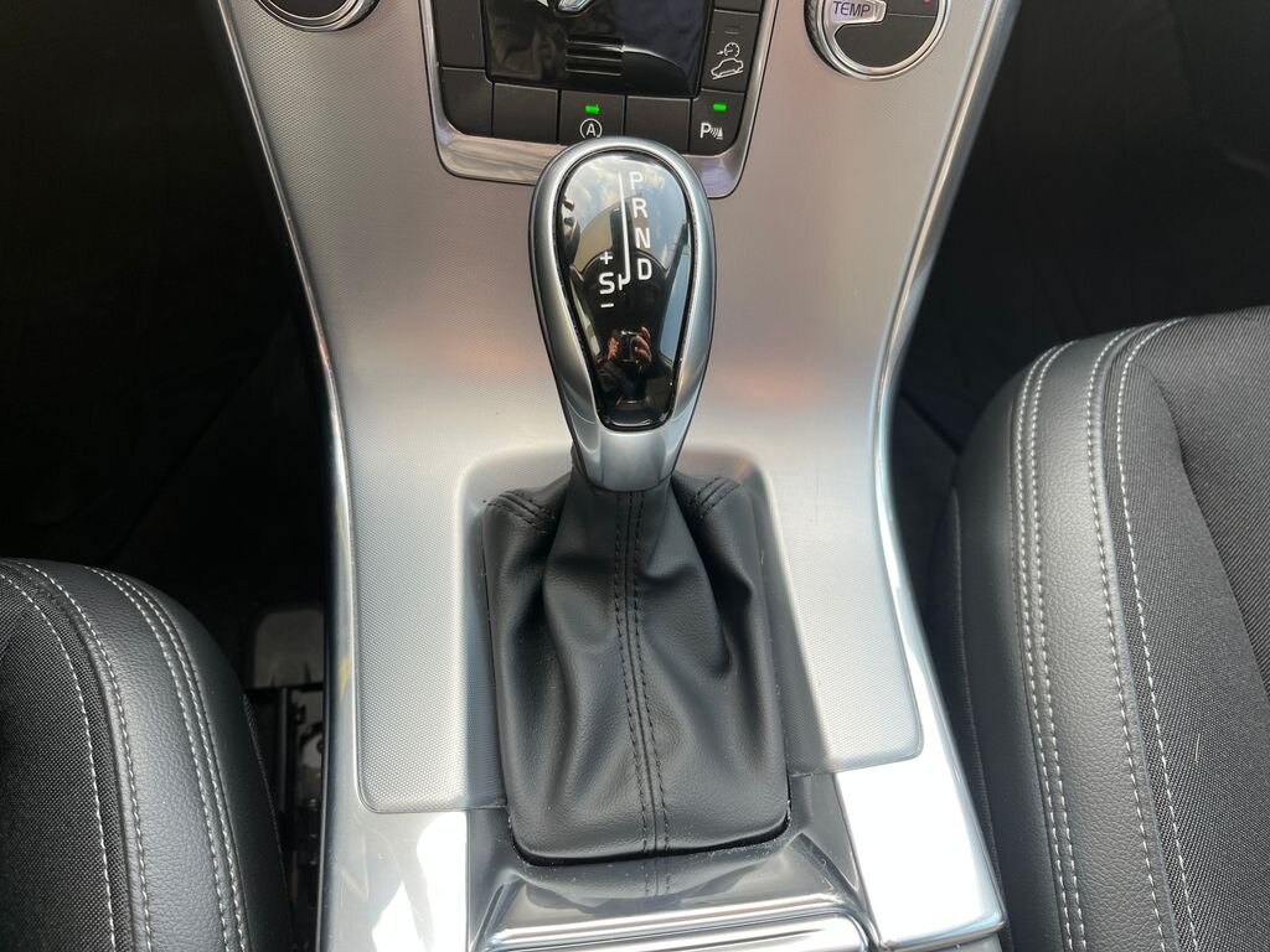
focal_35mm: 26
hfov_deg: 67.3
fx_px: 954
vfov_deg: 53.1
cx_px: 635
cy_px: 476
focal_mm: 5.1
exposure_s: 1/205
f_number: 1.6
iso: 40
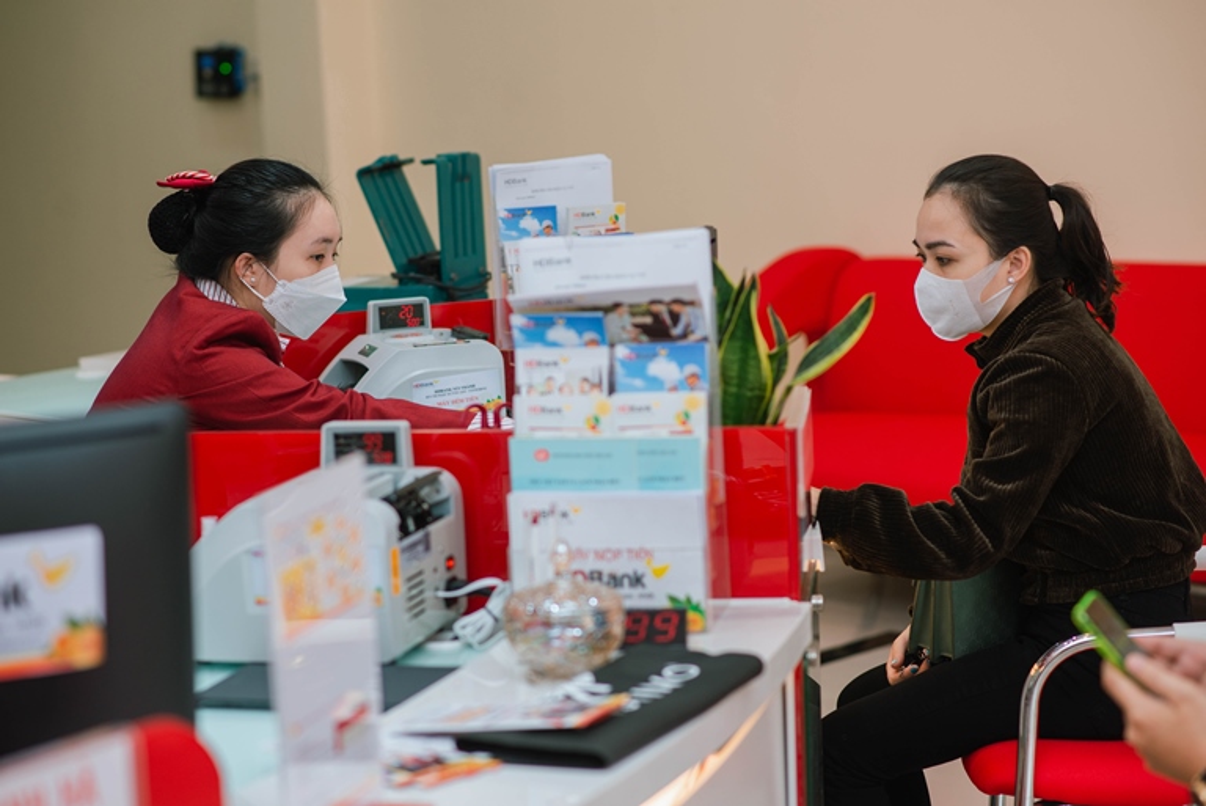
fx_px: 2849
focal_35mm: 85
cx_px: 603
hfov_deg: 23.9
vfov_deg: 16.1
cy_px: 403
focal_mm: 85
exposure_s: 1/125
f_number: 3.2
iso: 160
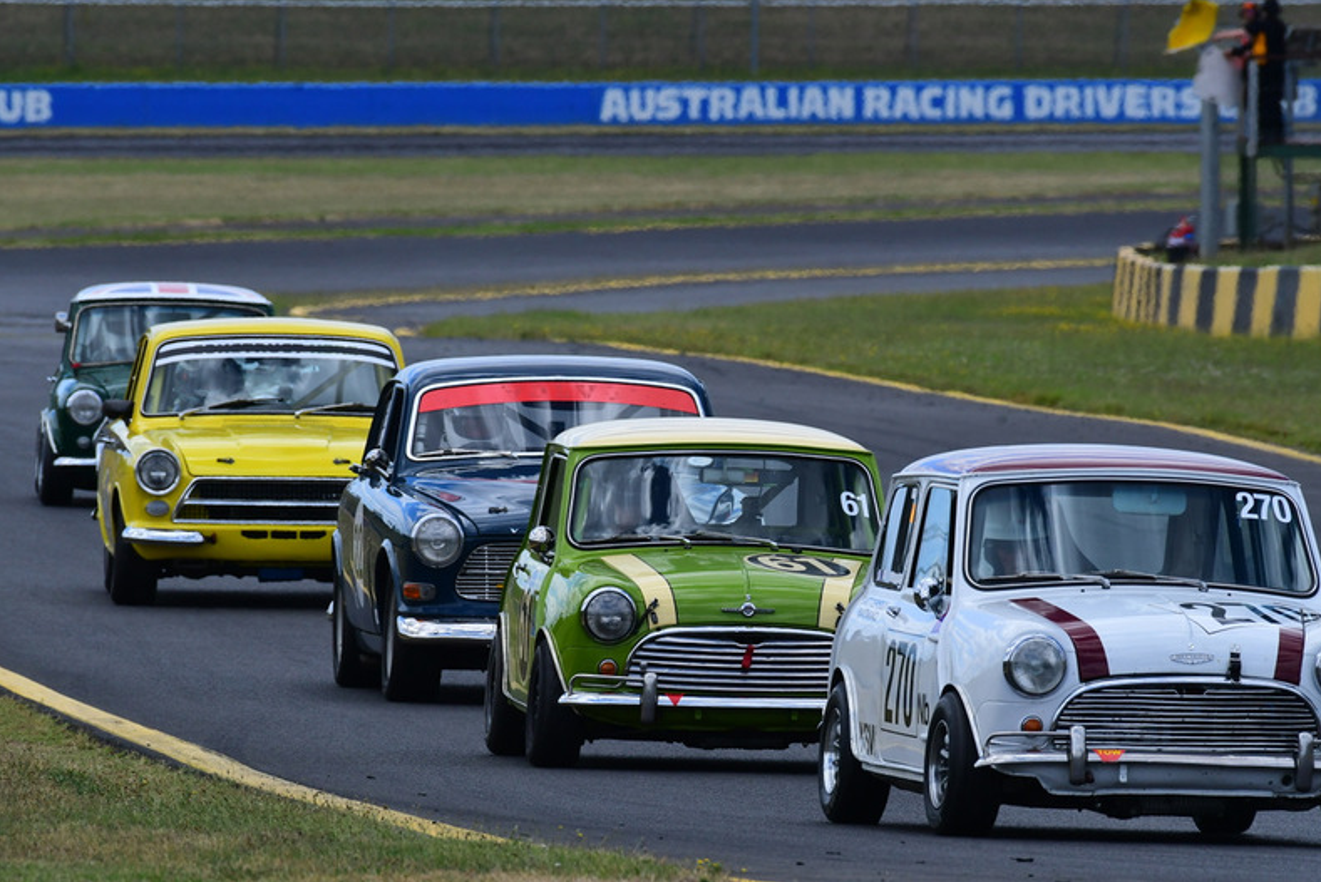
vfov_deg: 1.8
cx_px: 655
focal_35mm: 760
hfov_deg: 2.7
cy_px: 445
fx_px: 27902
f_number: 13
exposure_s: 1/640
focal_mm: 500
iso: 640
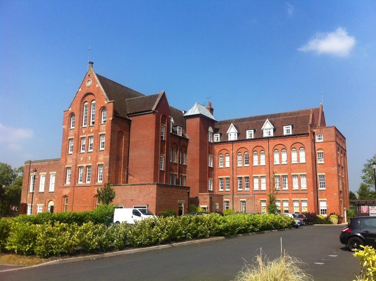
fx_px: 380
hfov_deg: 52.7
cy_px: 140
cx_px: 188
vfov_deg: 40.6
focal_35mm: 35
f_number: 2.8
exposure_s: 1/1436
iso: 80
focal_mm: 3.85
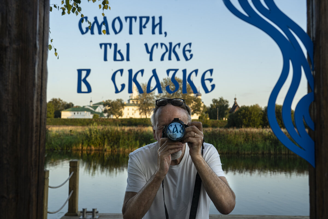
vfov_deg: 35.9
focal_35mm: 37
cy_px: 110
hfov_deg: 51.9
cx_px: 164
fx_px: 337
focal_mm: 37
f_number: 6.3
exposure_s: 1/125
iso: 200
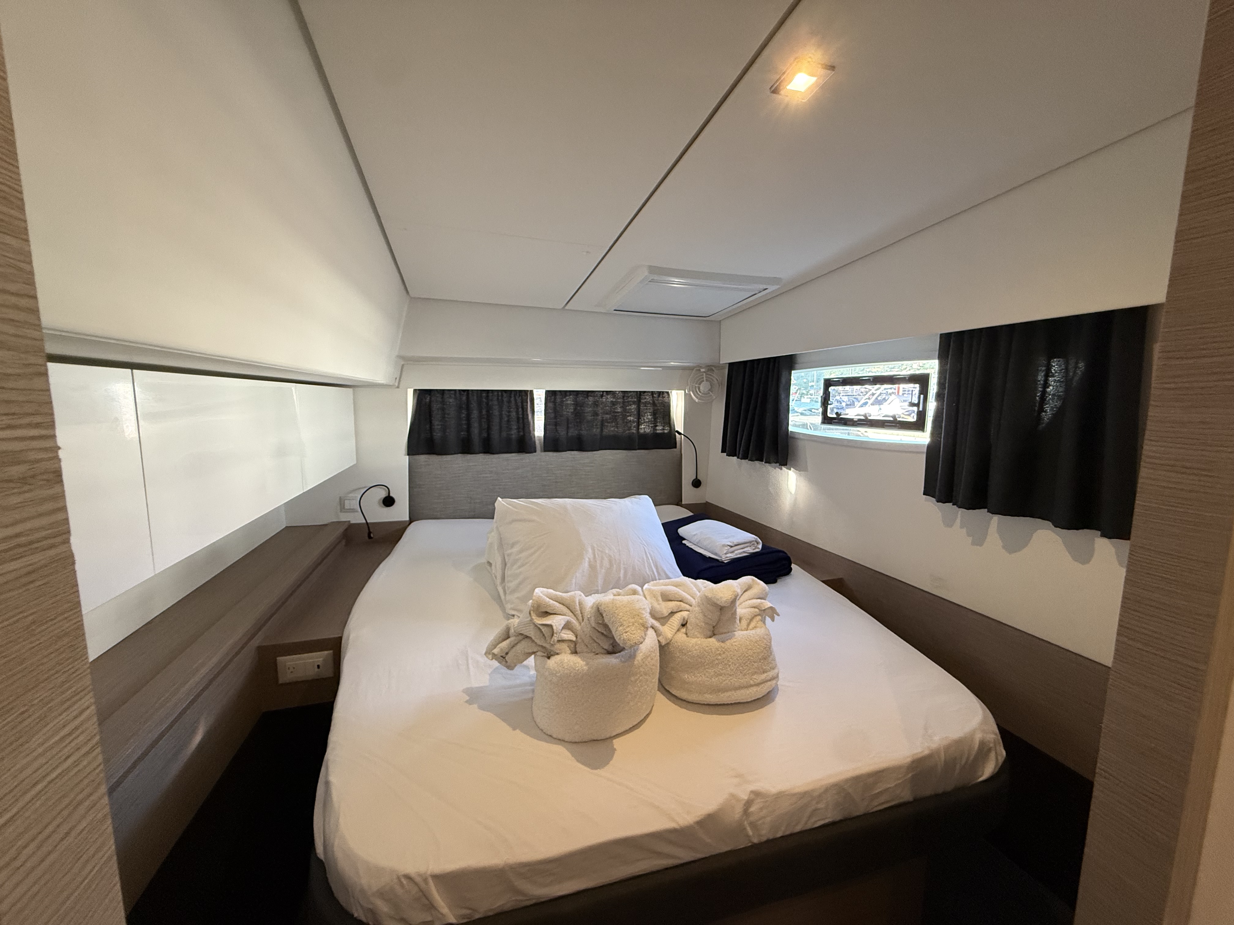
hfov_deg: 102.1
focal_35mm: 14
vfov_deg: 85.7
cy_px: 462
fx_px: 499
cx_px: 617
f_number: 2.2
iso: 320
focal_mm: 2.22
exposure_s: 1/70
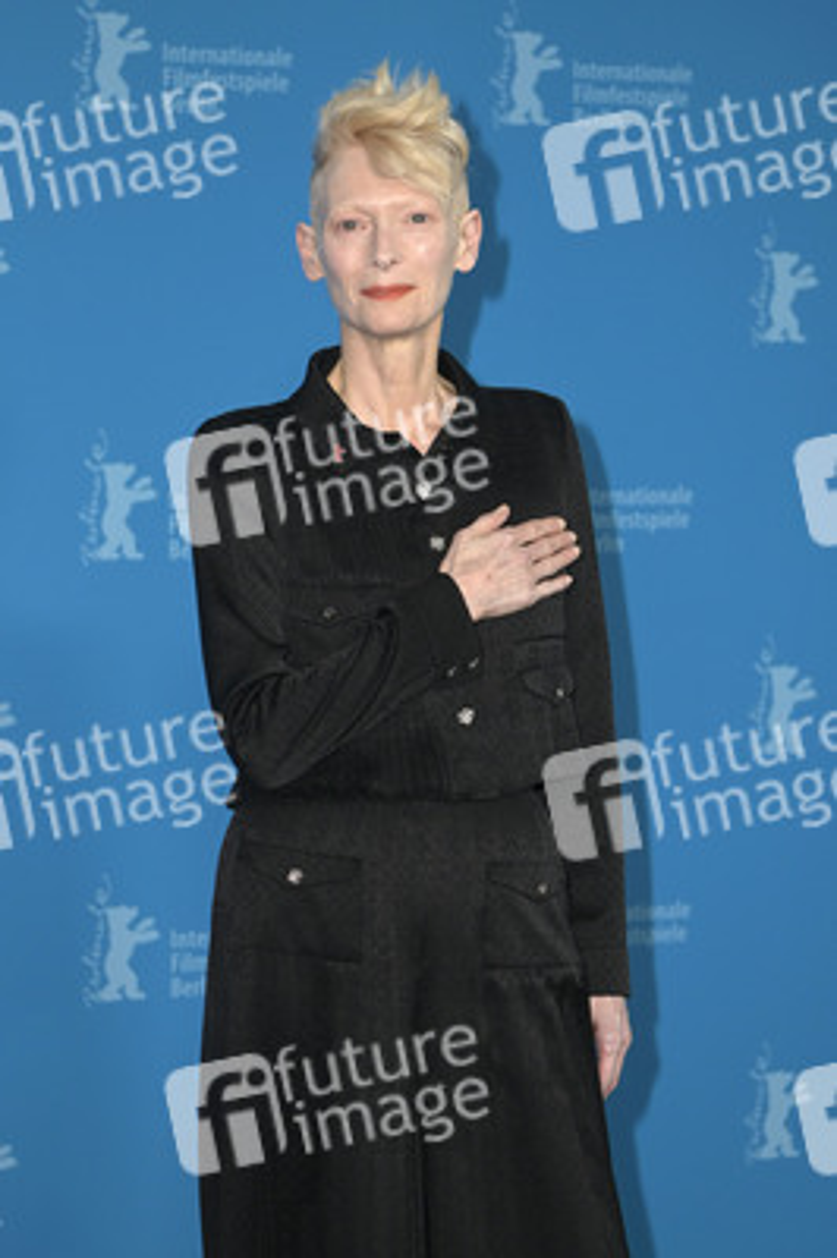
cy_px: 629
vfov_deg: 28.9
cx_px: 418
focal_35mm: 70
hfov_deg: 19.4
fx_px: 2445
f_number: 4
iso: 1250
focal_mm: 70
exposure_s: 1/1000
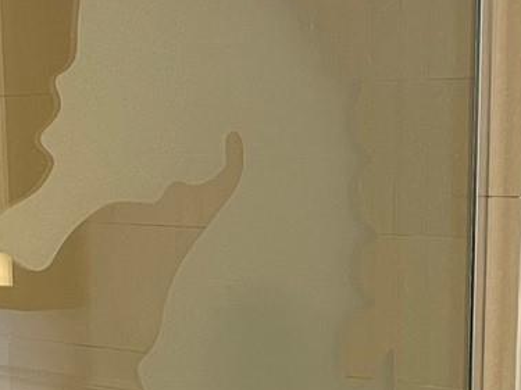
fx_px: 1670
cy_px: 620
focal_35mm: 111
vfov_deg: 12.5
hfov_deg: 17.7
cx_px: 353
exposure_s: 1/60
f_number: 1.6
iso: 125
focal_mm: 5.1
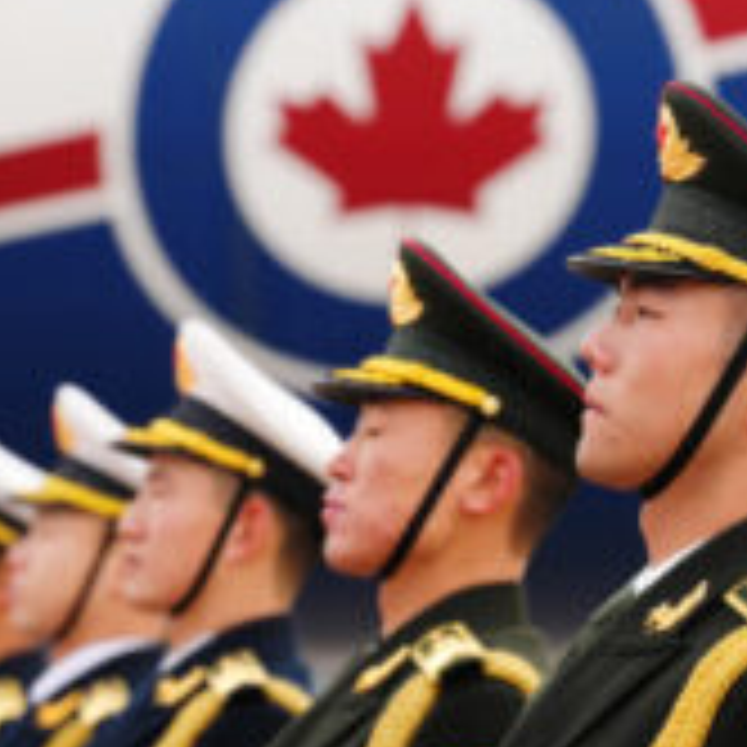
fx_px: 8838
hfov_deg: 4.8
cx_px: 684
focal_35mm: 362
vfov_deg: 4.8
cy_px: 351
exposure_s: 1/400
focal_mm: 168
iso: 800
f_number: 5.6
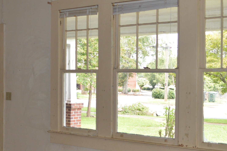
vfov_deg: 24.2
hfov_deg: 35.1
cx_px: 64
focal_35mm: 56
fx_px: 353
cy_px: 78
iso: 250
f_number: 4
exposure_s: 1/125
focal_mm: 18
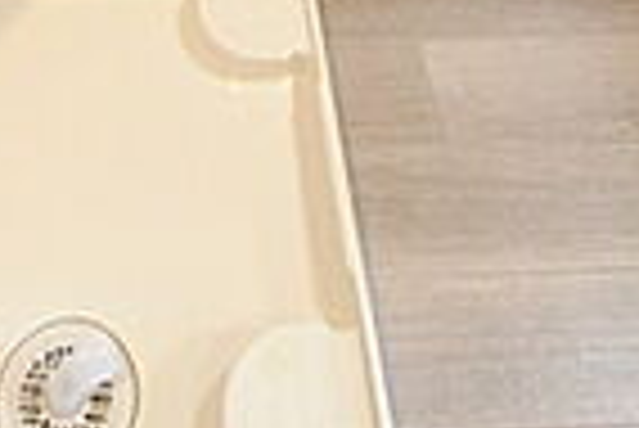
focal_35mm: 54
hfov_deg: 36.2
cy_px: -320
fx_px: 959
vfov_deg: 19.5
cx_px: 180
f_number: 4.5
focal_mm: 8
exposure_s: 1/20
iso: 800
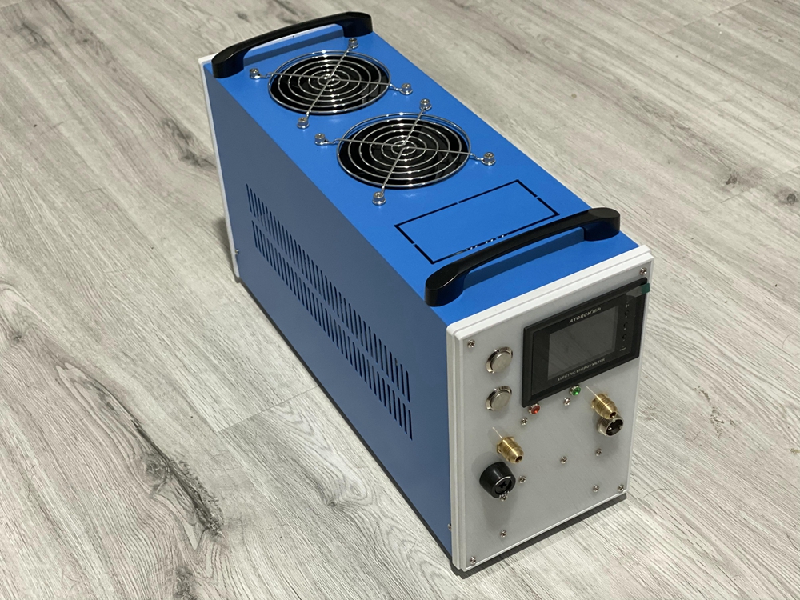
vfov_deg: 28.0
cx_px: 400
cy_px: 300
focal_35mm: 52
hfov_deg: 36.8
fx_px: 1202
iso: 250
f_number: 2
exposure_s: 1/60
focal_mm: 6
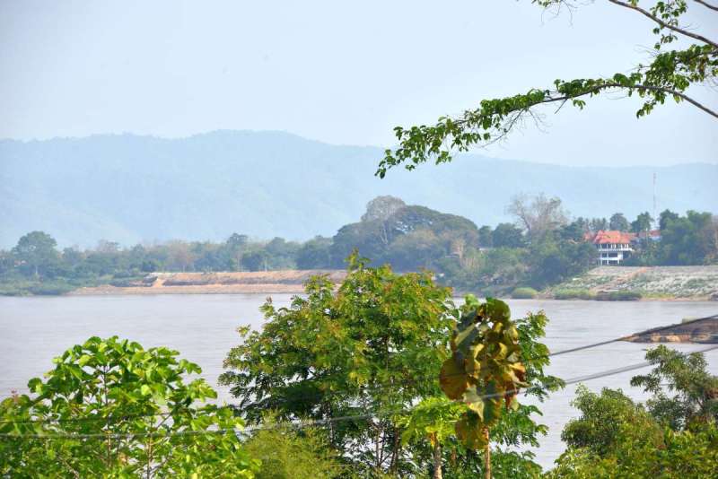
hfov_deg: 10.3
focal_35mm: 200
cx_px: 359
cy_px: 240
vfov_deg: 6.9
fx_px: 3990
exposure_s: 1/320
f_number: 9
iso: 100
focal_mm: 200
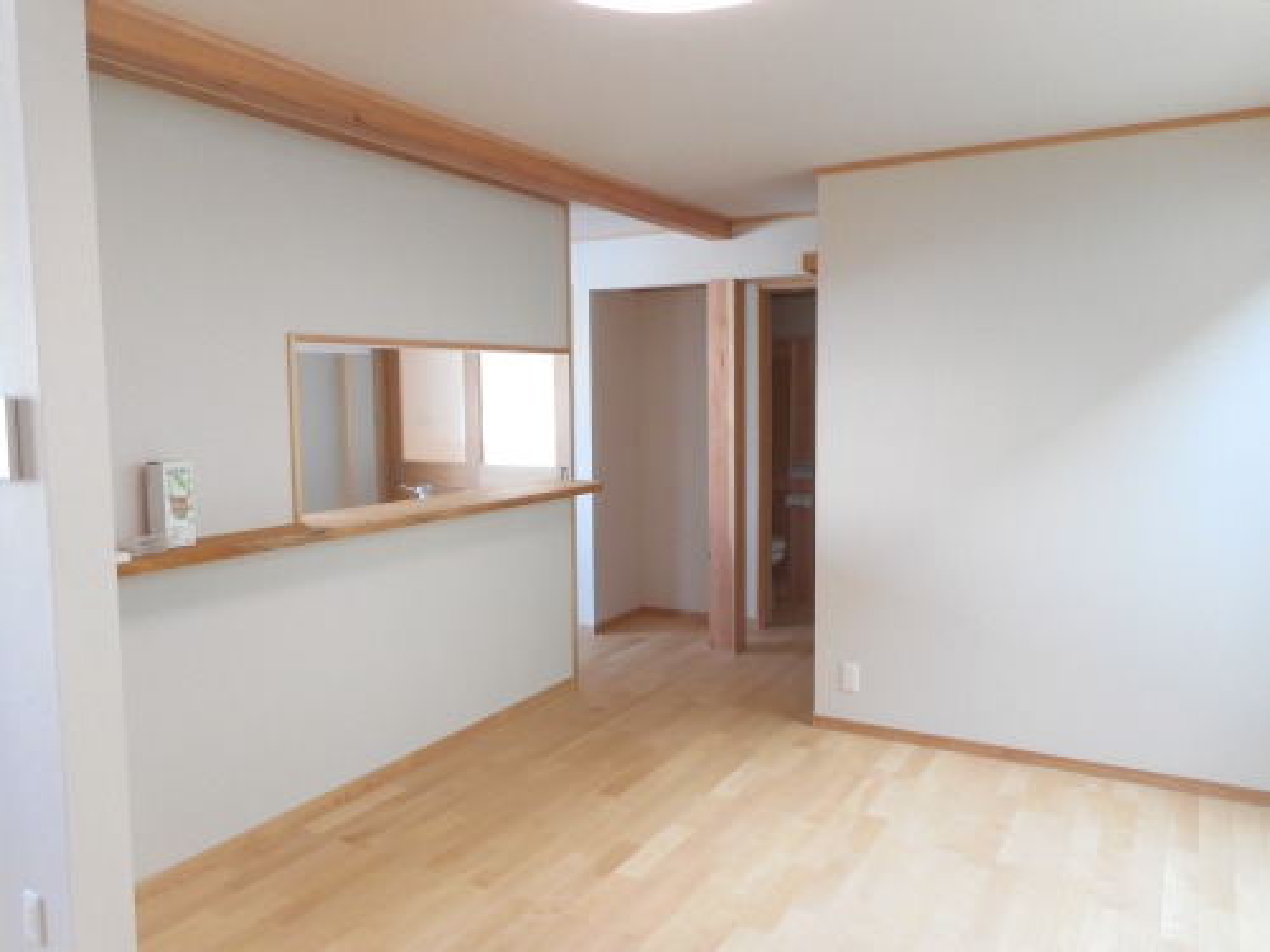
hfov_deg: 69.4
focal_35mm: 25
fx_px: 917
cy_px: 476
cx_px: 635
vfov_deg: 54.9
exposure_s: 1/30
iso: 140
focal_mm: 4.5
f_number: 3.7
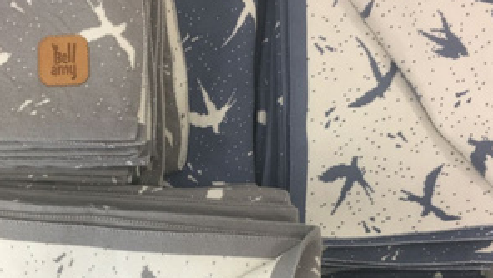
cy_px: 221
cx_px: 183
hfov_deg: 42.5
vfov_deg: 24.6
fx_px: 628
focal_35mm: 48
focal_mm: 4.15
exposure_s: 1/33
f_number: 2.2
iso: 64
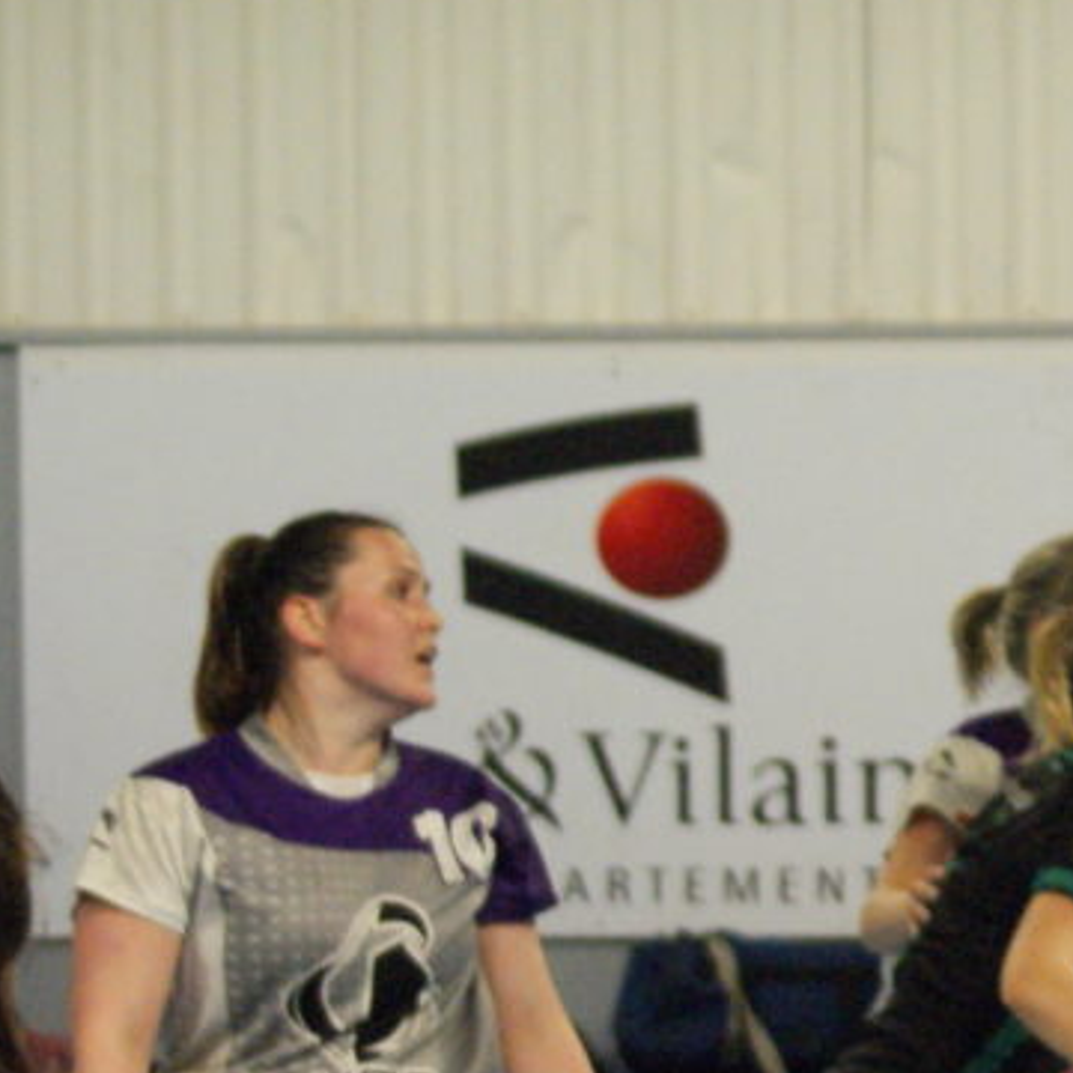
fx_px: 12252
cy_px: 994
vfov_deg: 5.0
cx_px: 1624
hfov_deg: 5.0
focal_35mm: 349
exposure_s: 1/320
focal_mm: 85
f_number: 5
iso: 1600
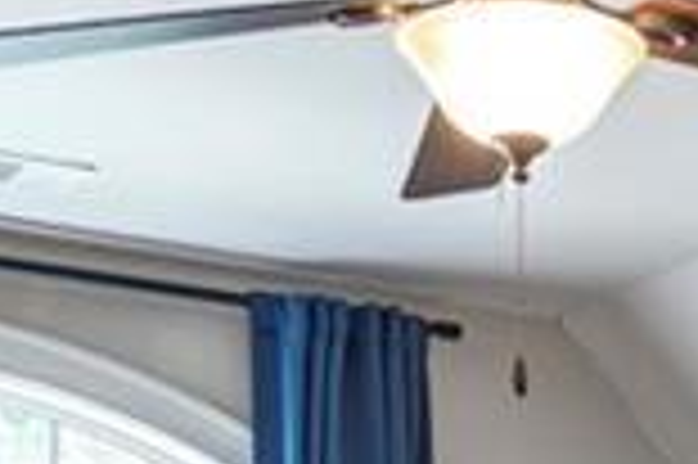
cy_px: 946
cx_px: 707
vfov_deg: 9.6
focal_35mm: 132
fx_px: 2557
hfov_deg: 15.3
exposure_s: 1/13
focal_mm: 20
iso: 640
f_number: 8
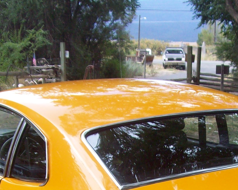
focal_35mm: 90
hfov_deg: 21.2
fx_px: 634
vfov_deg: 16.4
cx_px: 153
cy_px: 222
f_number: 2.7
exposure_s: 1/279
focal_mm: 6
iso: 80
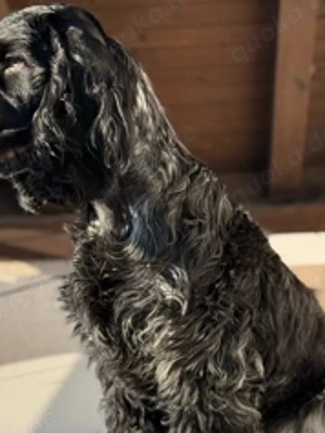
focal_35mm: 81
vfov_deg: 23.8
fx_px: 1013
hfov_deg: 18.2
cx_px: 183
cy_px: 327
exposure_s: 1/1678
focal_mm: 6.76
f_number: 1.78
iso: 100
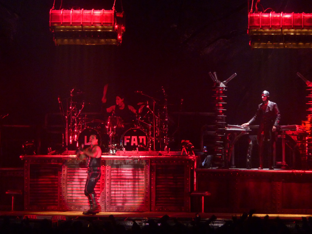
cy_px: 117
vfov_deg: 5.3
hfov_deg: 7.1
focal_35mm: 278
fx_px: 2505
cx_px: 156
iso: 400
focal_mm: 45.7
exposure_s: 1/30
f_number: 4.8
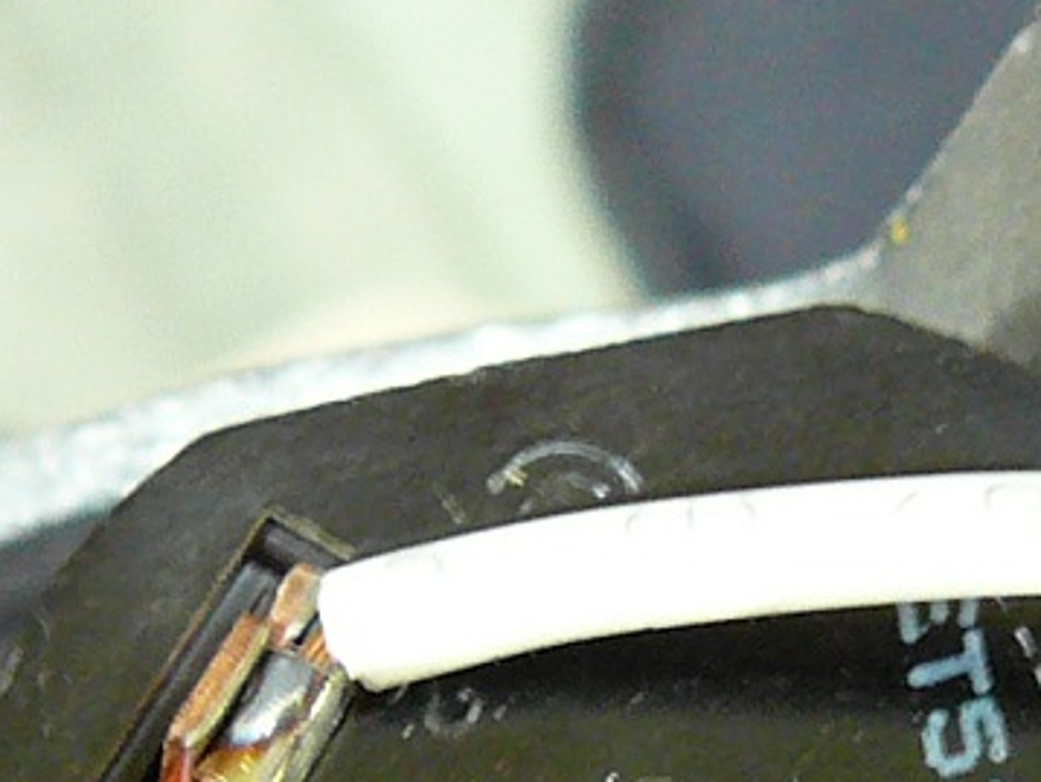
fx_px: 4514
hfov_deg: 13.1
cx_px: 835
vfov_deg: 9.6
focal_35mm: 150
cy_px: 1169
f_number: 2.8
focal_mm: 5.2
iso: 200
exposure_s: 1/8
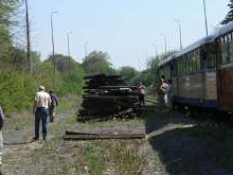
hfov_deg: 17.8
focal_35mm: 104
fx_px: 700
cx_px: -65
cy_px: 34
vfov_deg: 14.1
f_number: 5.6
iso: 100
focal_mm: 7.4
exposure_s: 1/400
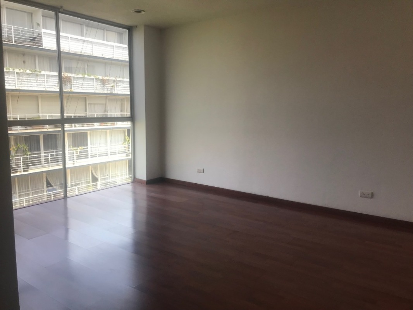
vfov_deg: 49.8
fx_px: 334
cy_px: 155
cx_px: 206
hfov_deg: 63.4
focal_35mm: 28
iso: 20
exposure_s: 1/184
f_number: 1.8
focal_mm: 3.99
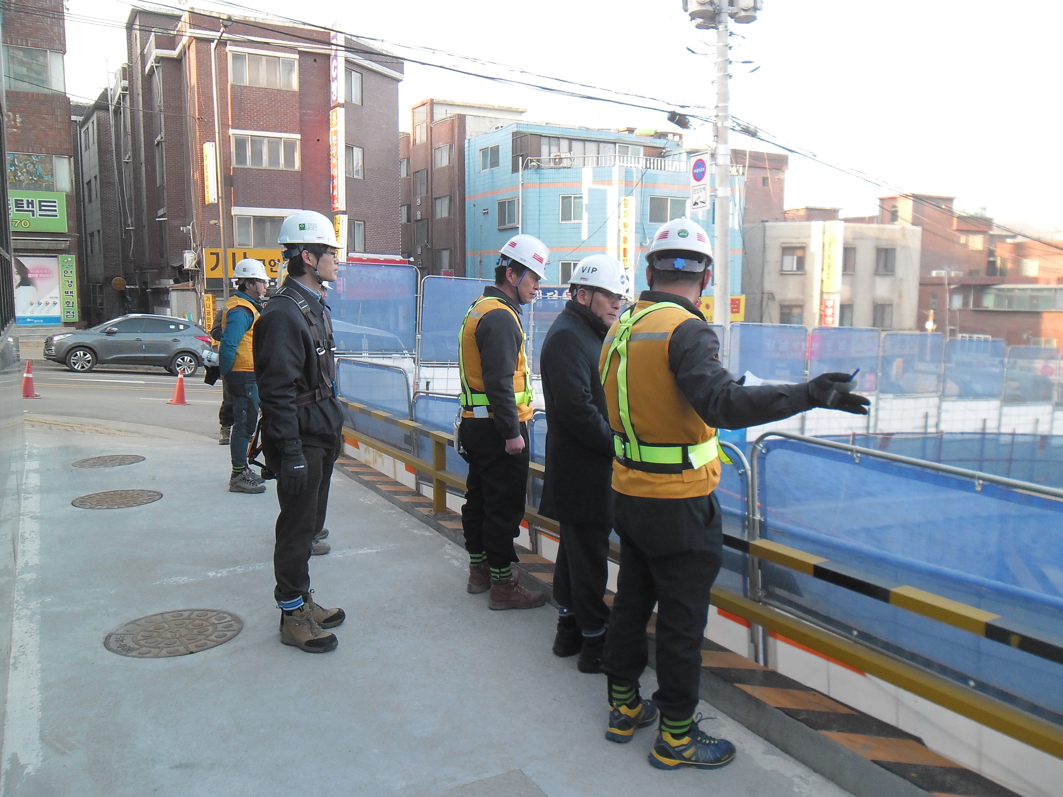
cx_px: 532
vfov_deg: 51.4
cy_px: 398
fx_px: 829
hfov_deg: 65.3
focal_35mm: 27
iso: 100
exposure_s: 1/76
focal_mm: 4.9
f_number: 3.5
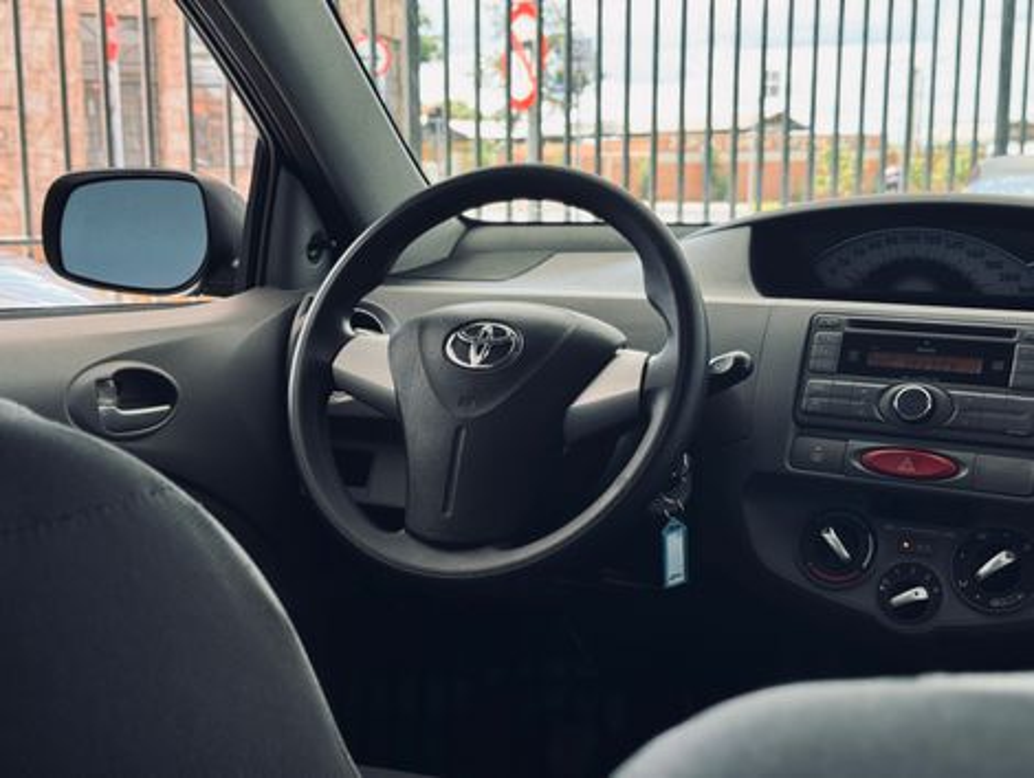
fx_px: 1436
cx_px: 517
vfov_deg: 30.3
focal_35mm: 48
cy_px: 389
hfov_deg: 39.6
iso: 50
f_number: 1.78
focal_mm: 6.76
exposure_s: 1/121
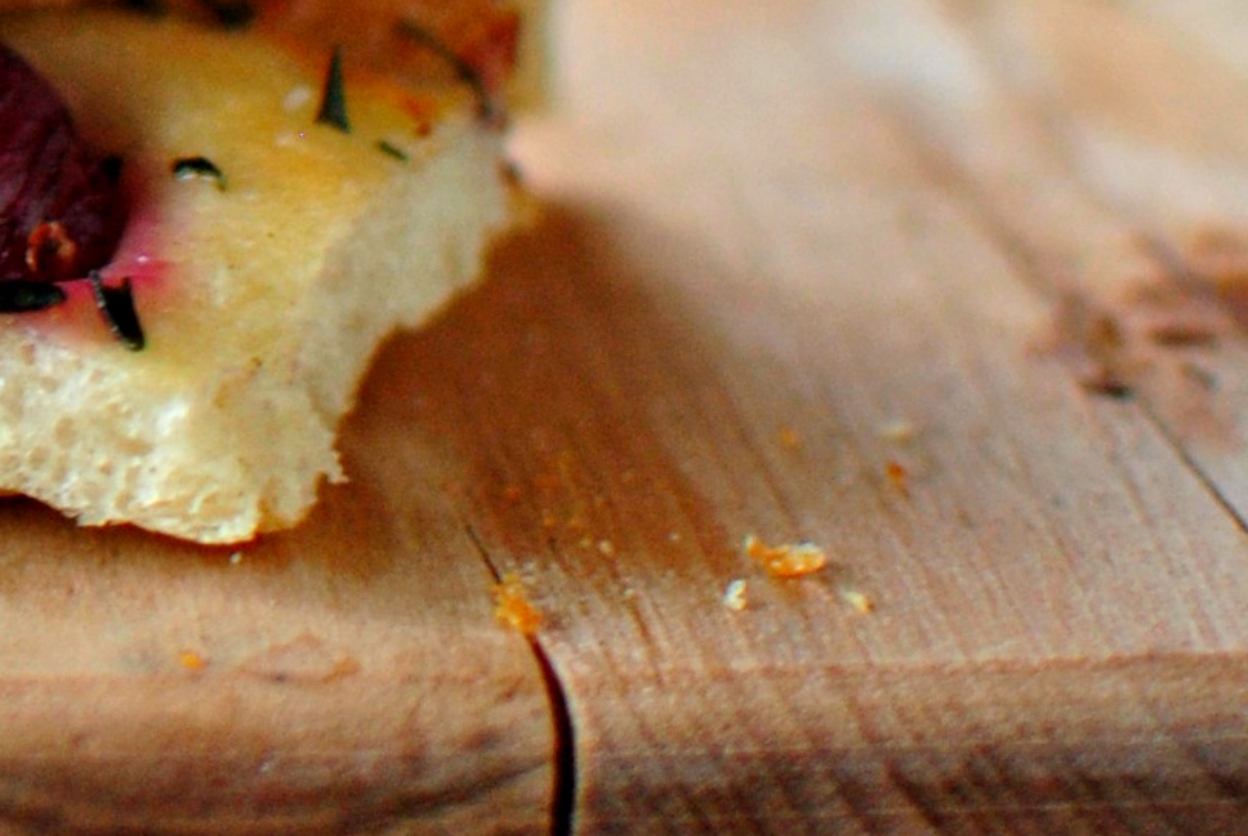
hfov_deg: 9.2
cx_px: -938
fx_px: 7431
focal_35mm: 214
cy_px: -514
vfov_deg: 6.3
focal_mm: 35
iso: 360
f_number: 2.2
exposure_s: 1/80
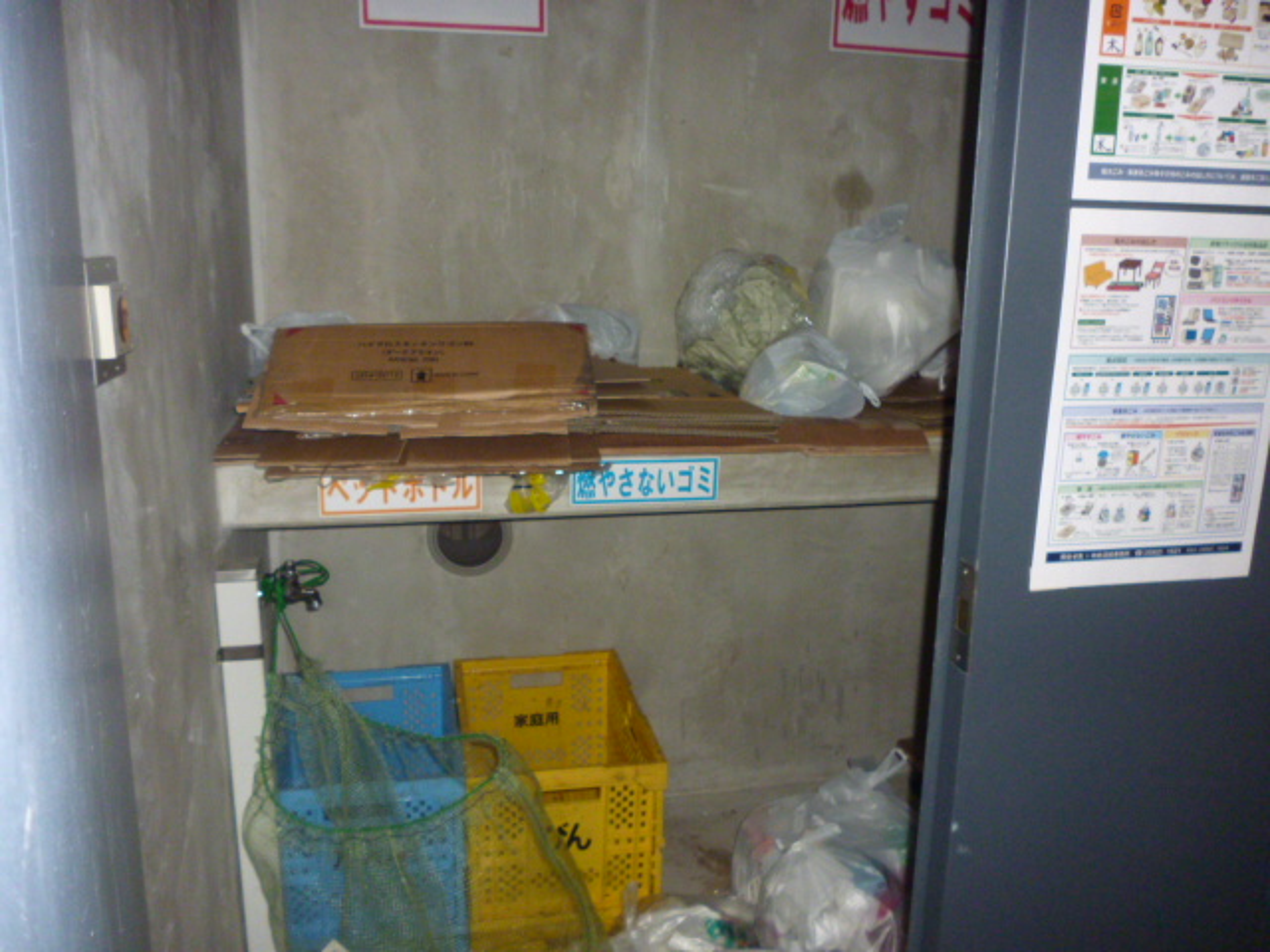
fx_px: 1027
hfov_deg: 63.4
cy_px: 476
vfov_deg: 49.7
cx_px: 635
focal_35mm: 28
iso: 400
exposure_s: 1/60
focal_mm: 5
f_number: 3.1
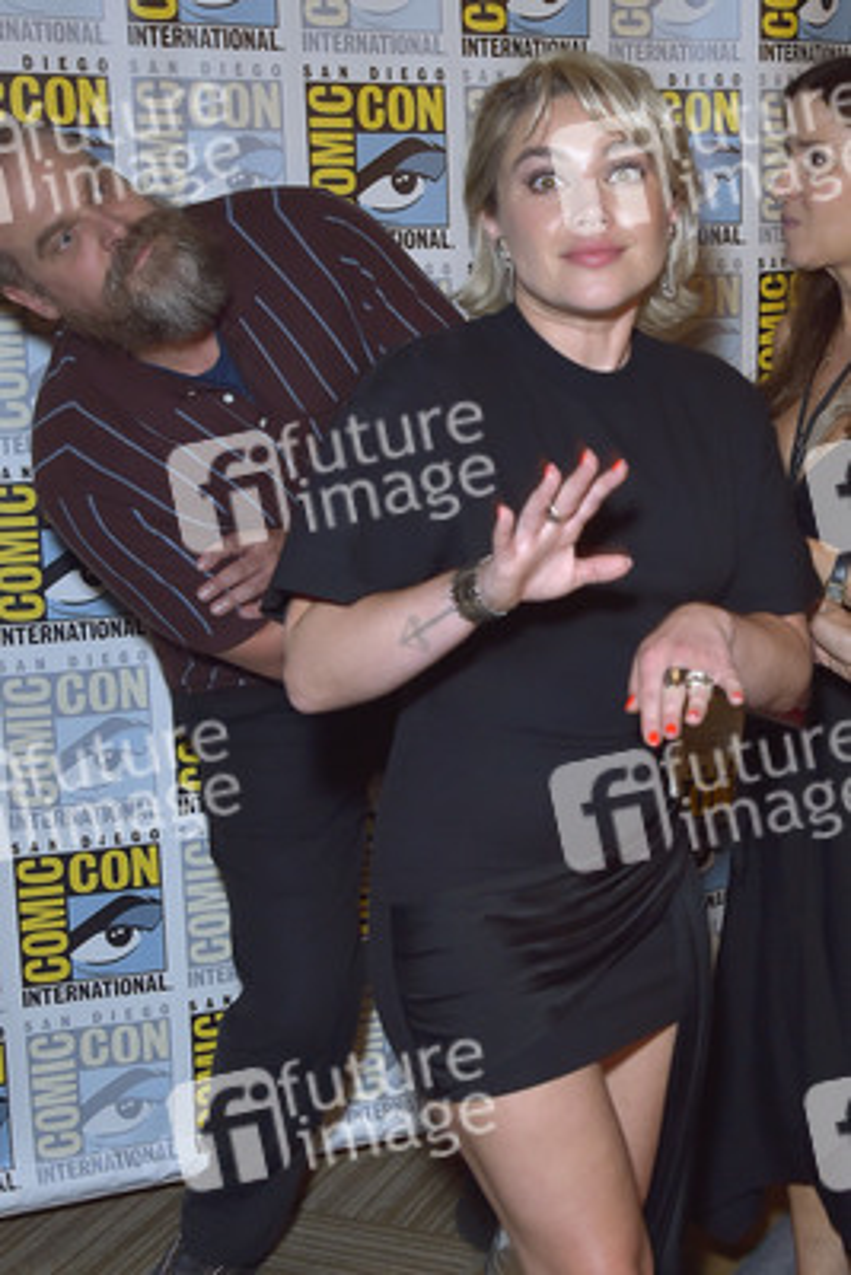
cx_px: 426
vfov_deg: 50.7
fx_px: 1346
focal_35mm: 38
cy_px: 638
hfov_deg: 35.1
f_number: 6.3
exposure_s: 1/250
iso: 1000
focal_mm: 38
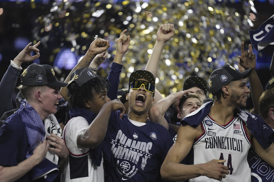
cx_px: 137
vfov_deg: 7.0
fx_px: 1484
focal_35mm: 195
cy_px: 91
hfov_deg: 10.5
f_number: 2.8
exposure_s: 1/2000
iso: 4000
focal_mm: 195
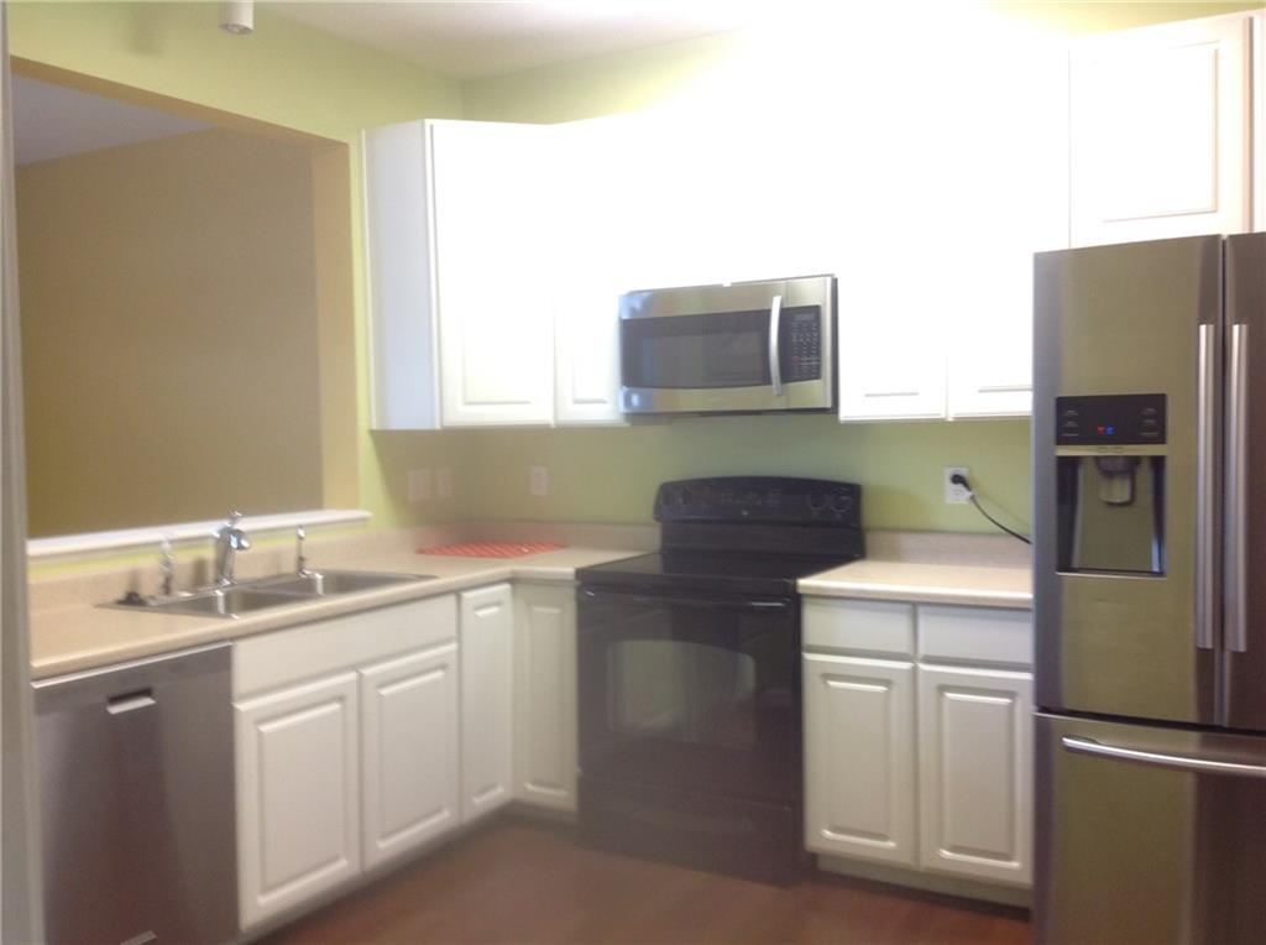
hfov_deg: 52.7
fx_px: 1278
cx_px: 633
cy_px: 472
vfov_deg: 40.6
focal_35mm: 35
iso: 80
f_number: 2.4
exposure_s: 1/15
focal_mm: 4.28
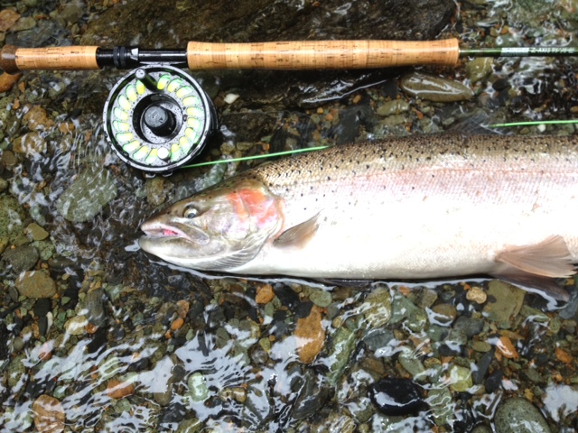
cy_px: 216
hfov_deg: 52.6
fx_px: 584
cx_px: 289
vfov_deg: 40.7
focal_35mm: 35
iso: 100
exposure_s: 1/120
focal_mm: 4.28
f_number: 2.4
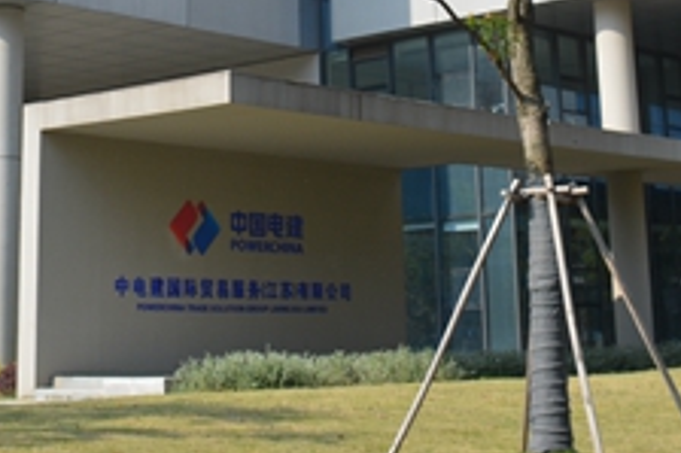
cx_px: 280
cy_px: -181
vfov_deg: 15.6
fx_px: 1550
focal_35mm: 82
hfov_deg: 24.7
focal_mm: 18
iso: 200
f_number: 8
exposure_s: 1/500
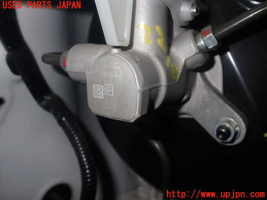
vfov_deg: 44.2
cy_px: 100
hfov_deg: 56.8
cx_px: 134
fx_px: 247
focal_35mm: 32
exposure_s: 1/30
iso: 200
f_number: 7.1
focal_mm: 5.79
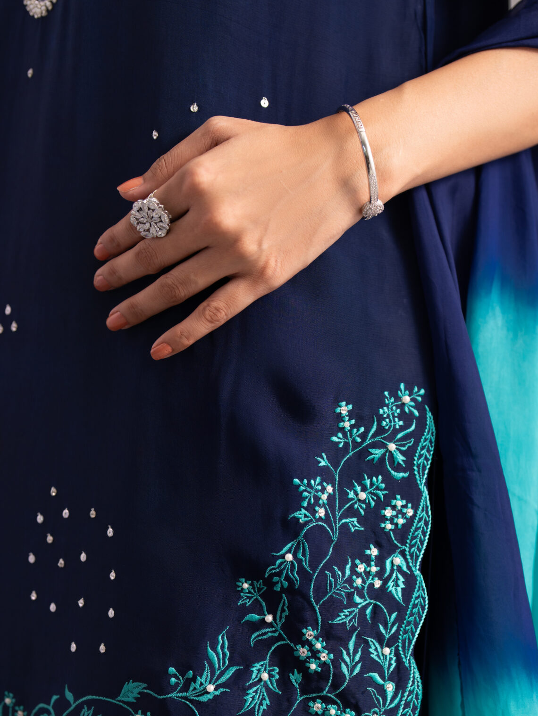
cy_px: 508
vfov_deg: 23.9
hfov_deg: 18.2
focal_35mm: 81
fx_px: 1678
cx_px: 324
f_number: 2.5
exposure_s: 1/160
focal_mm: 50
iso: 250
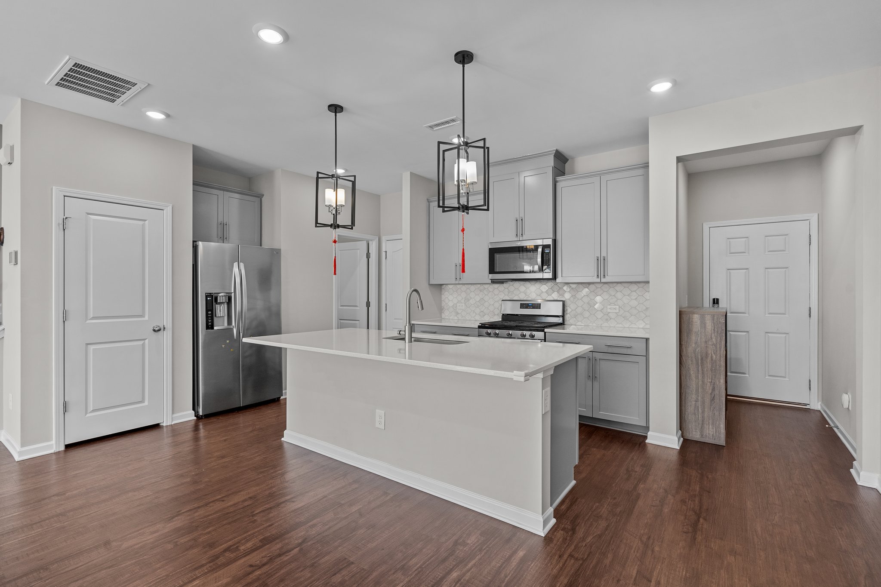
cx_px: 440
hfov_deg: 96.7
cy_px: 294
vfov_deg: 73.7
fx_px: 391
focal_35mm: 16
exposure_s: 1/4
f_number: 8
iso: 400
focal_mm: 16
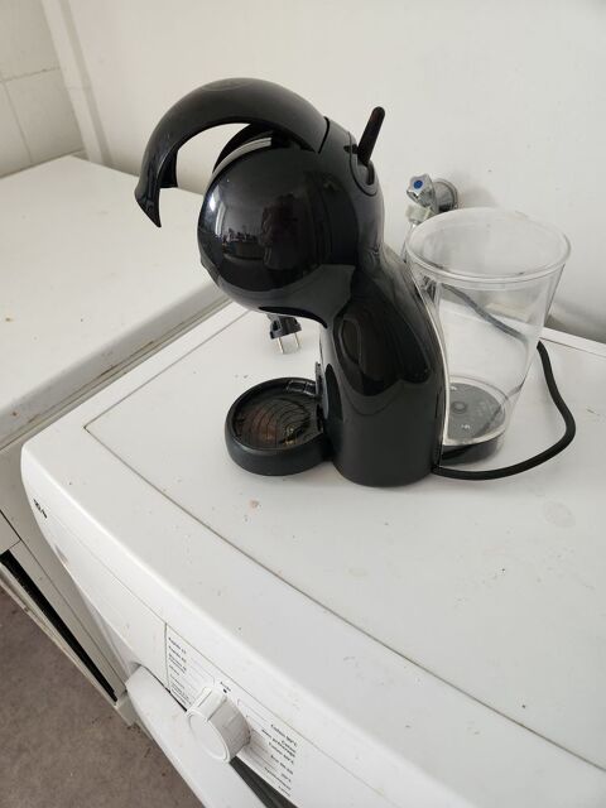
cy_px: 404
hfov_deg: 58.9
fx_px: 537
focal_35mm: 23
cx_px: 303
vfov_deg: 73.9
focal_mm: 5.4
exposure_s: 1/120
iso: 500
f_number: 1.8
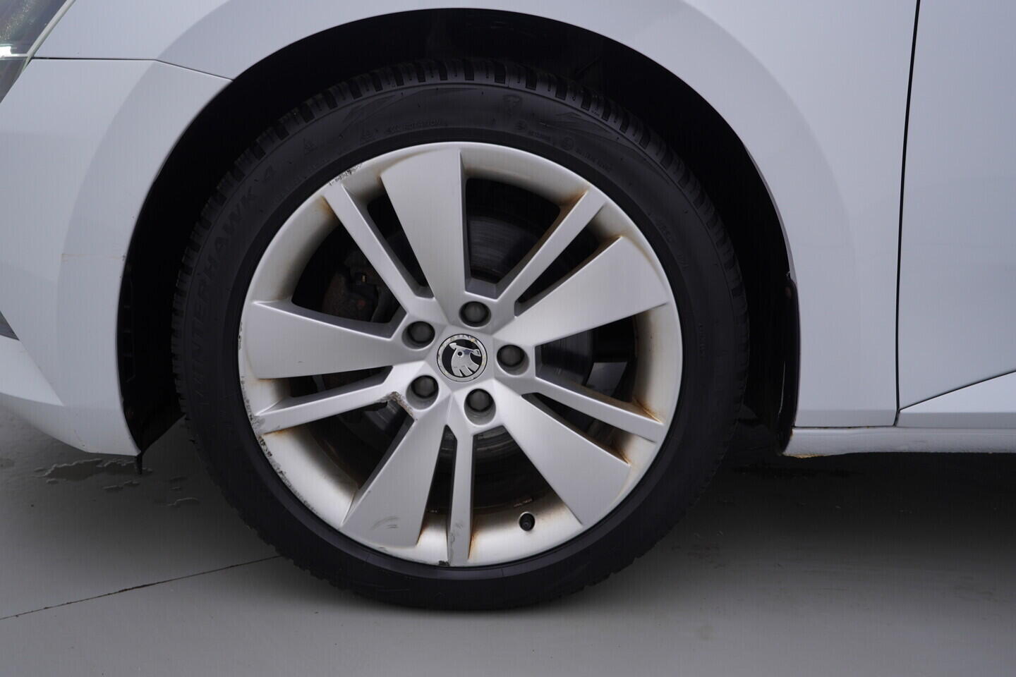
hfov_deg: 53.1
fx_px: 1016
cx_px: 508
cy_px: 338
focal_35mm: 36
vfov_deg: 36.9
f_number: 4.5
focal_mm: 24
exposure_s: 1/80
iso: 125
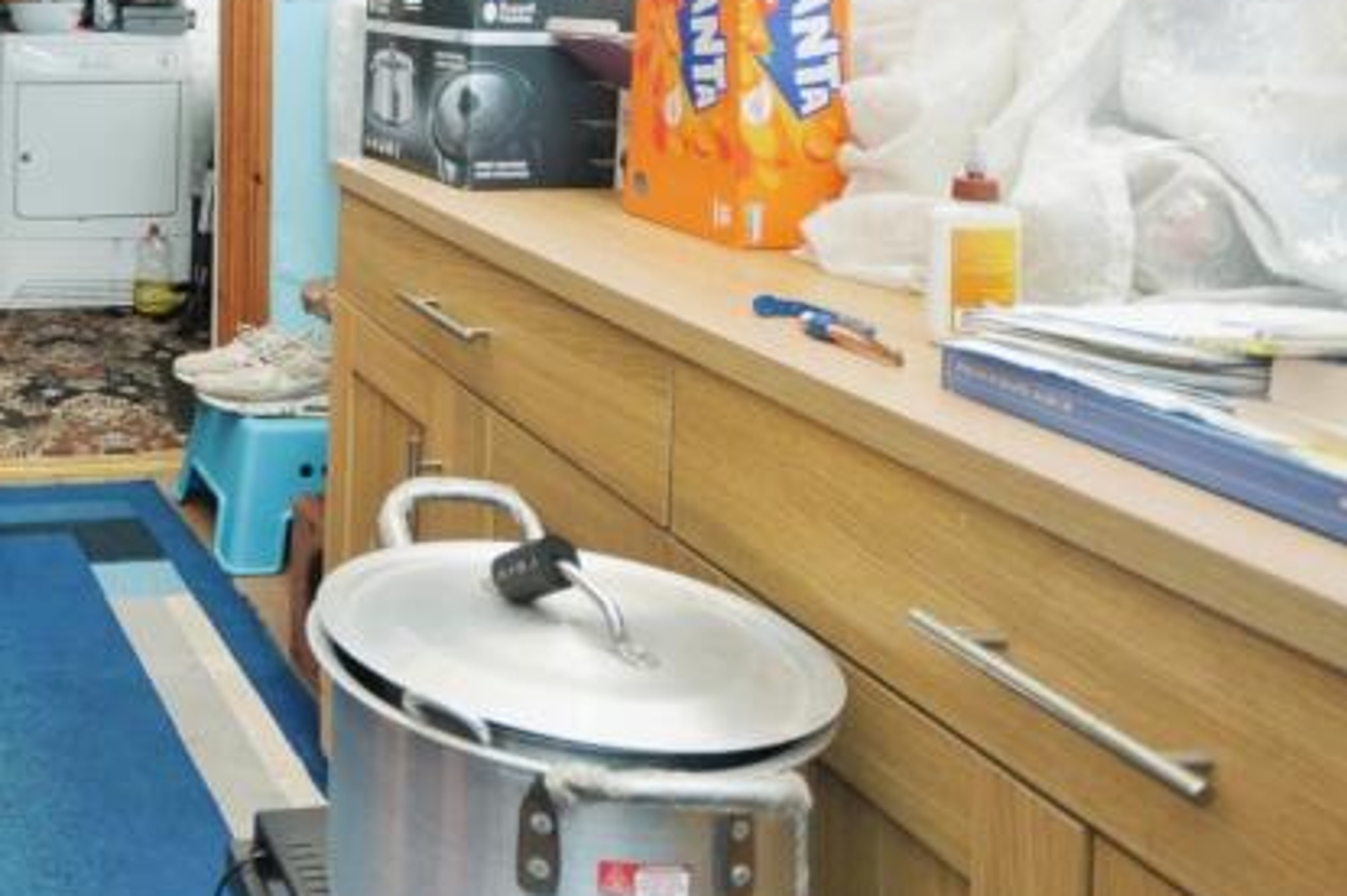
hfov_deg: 43.2
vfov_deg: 33.1
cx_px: -52
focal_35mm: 37
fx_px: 1383
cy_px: 18
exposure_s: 1/60
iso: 200
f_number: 5
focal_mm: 10
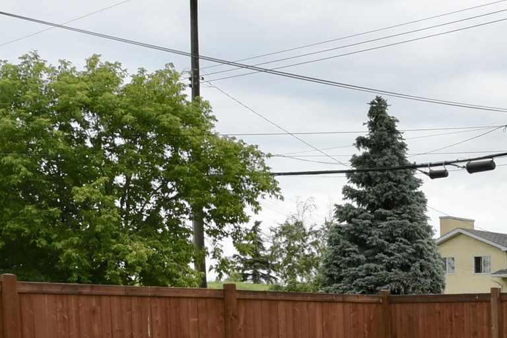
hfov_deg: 25.5
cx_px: 713
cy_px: 433
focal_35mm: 64
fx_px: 902
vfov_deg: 19.7
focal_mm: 16
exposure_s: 1/400
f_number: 10
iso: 400
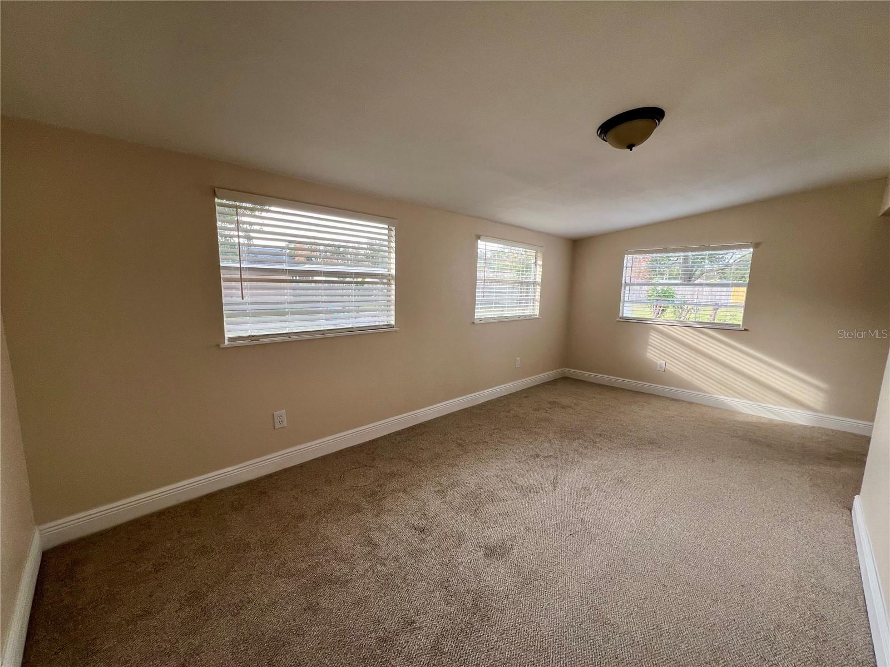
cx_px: 445
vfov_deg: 89.9
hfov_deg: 106.2
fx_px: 334
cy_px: 334
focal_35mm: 13
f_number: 1.8
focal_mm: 1.57
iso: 50
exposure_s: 1/99
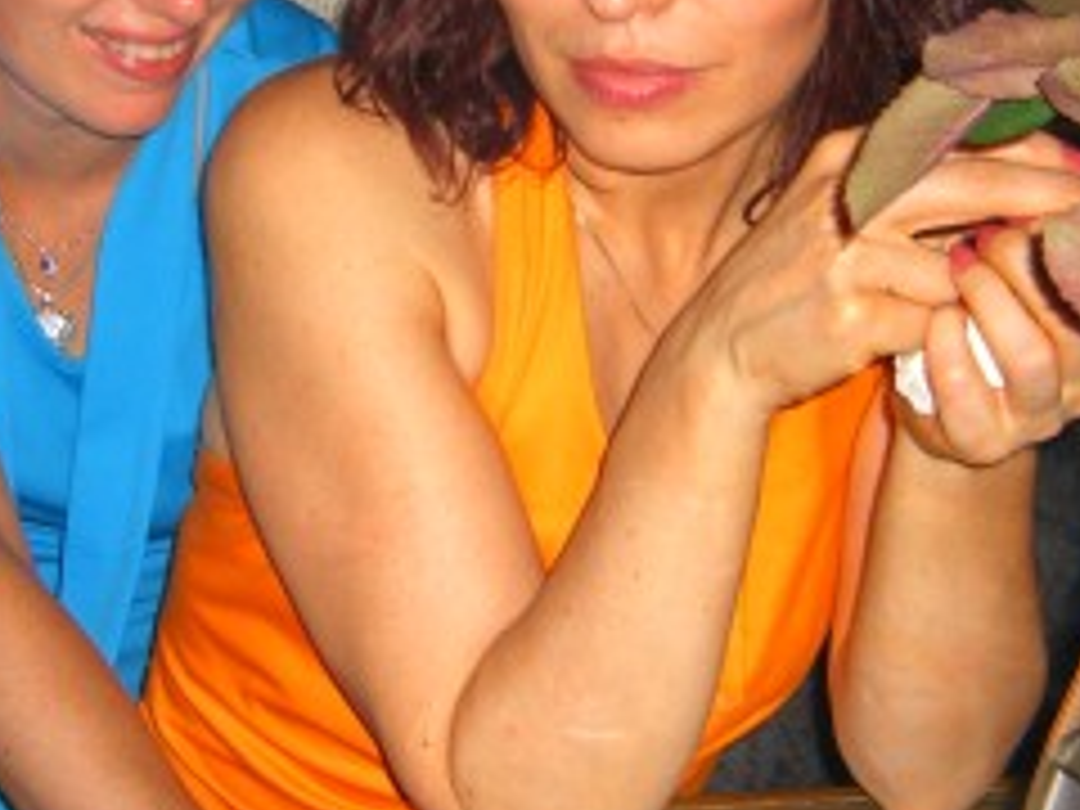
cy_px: 238
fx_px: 2964
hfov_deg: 20.6
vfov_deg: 15.5
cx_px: 464
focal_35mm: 95
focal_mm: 7.9
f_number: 2.8
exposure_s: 1/60
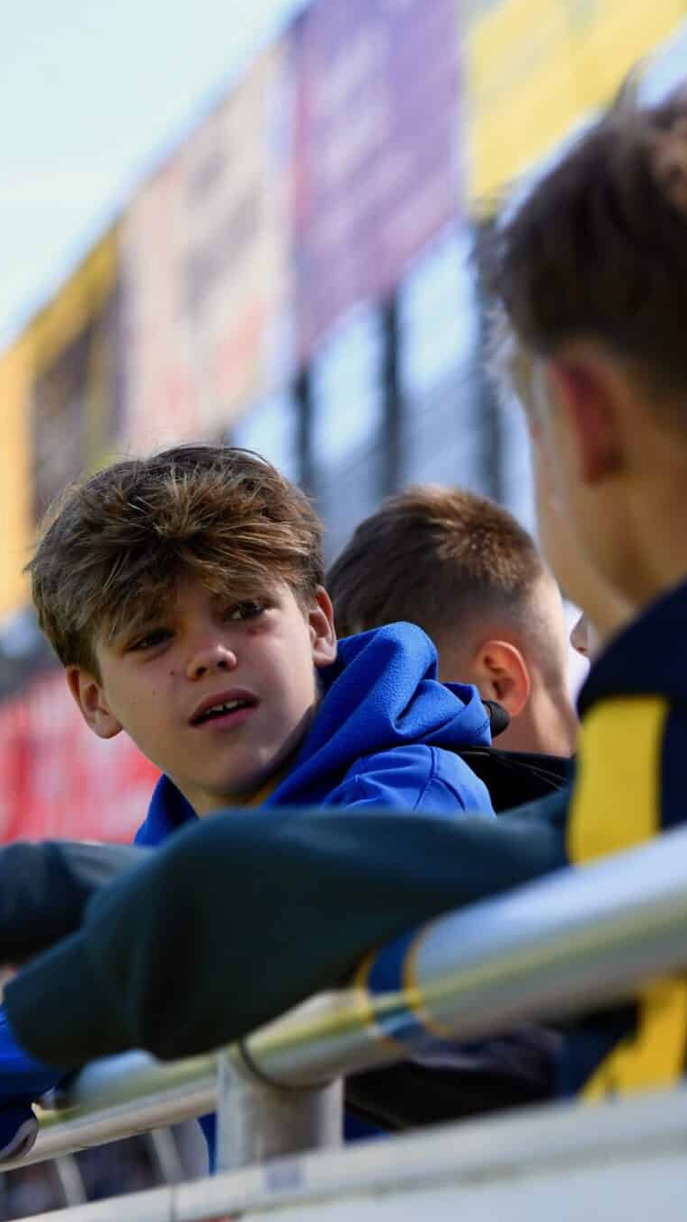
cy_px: 613
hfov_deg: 5.1
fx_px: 7674
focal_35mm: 237
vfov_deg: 9.1
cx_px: 742
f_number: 5
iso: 720
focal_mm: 150
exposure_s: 1/1600
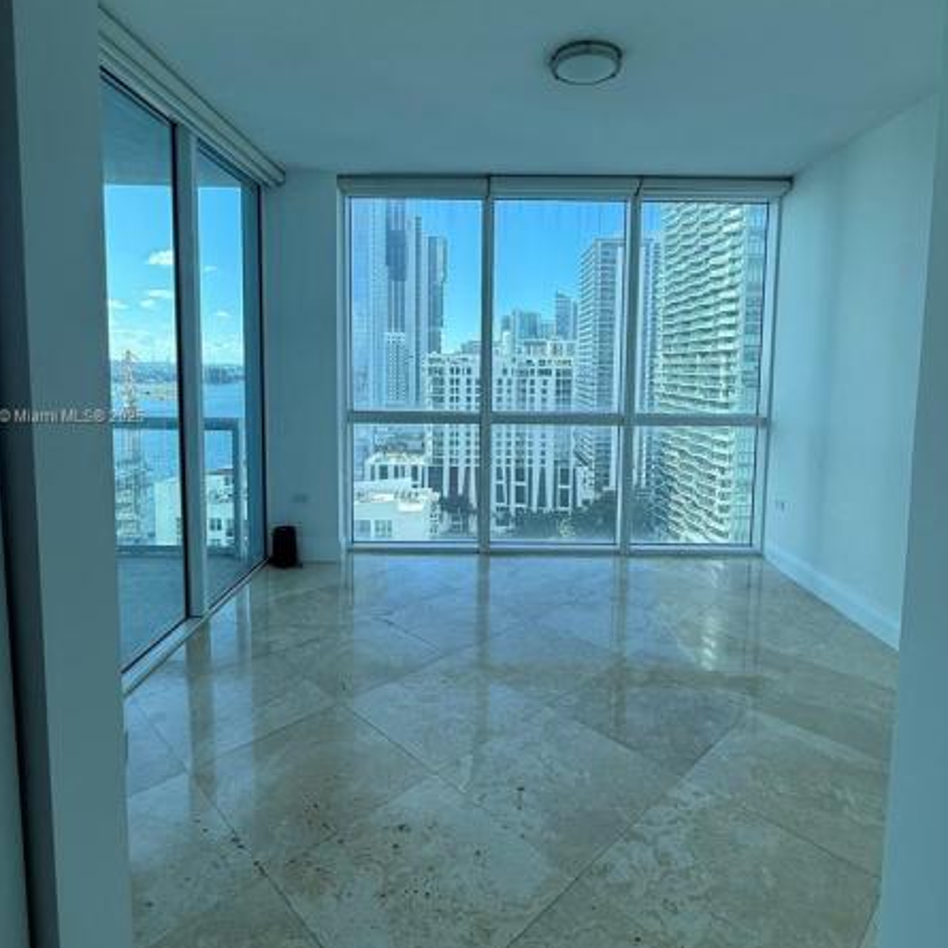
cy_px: 418
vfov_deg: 74.5
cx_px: 486
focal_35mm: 20
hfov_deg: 74.8
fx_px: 620
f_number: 2.2
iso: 50
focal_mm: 2.22
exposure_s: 1/549
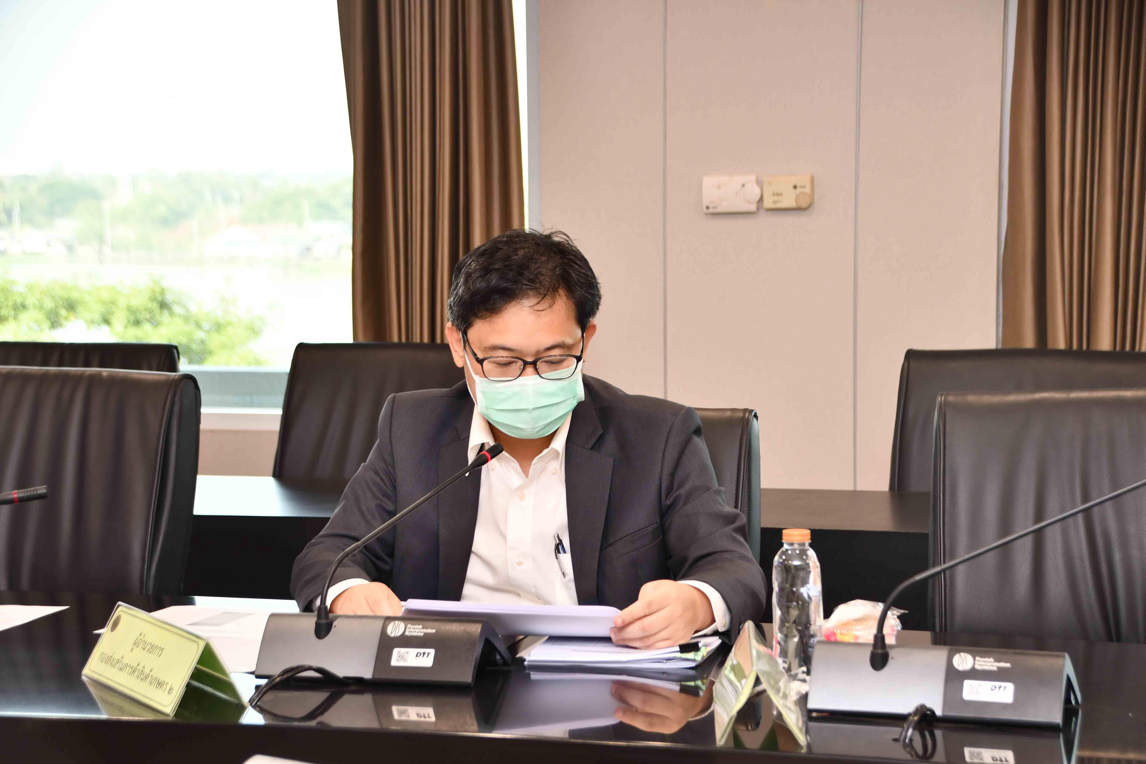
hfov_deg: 21.9
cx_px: 573
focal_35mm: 93
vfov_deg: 14.7
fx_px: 2960
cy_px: 382
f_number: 5
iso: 560
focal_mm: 62
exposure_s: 1/60
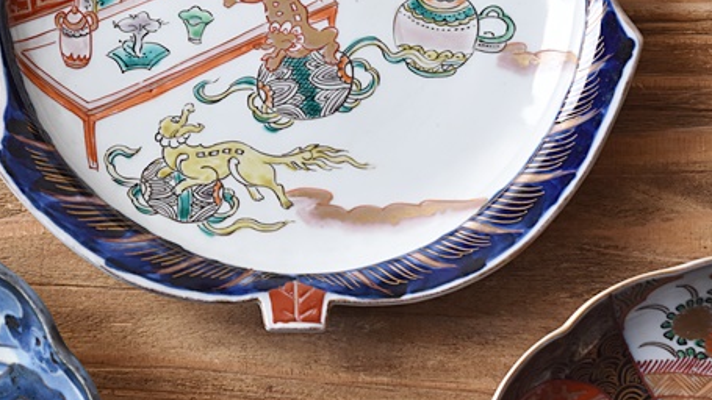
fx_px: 2868
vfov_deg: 8.0
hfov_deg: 14.1
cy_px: 21
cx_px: 316
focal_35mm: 152
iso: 800
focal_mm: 55
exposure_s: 1/15
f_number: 5.6
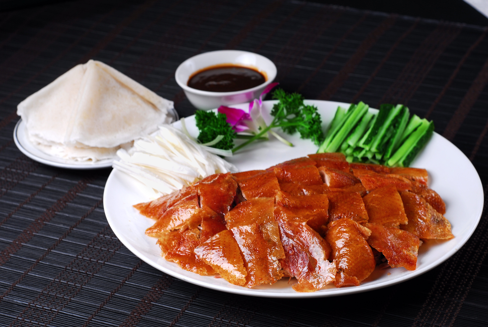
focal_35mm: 75
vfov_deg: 18.2
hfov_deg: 27.0
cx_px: 244
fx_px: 1018
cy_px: 164
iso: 100
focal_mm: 50
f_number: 6.3
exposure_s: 1/200
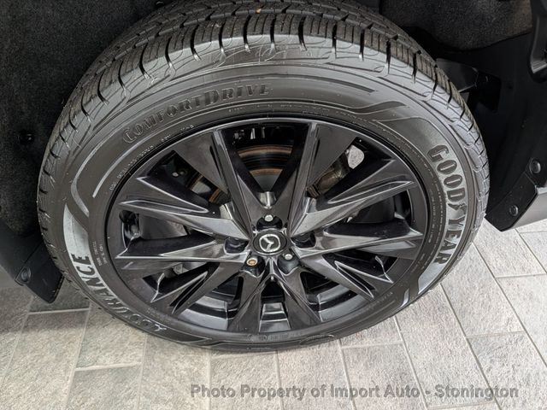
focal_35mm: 24
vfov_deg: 56.8
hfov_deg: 71.6
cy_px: 205
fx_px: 379
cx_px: 274
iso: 86
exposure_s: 1/60
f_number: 1.68
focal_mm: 6.9
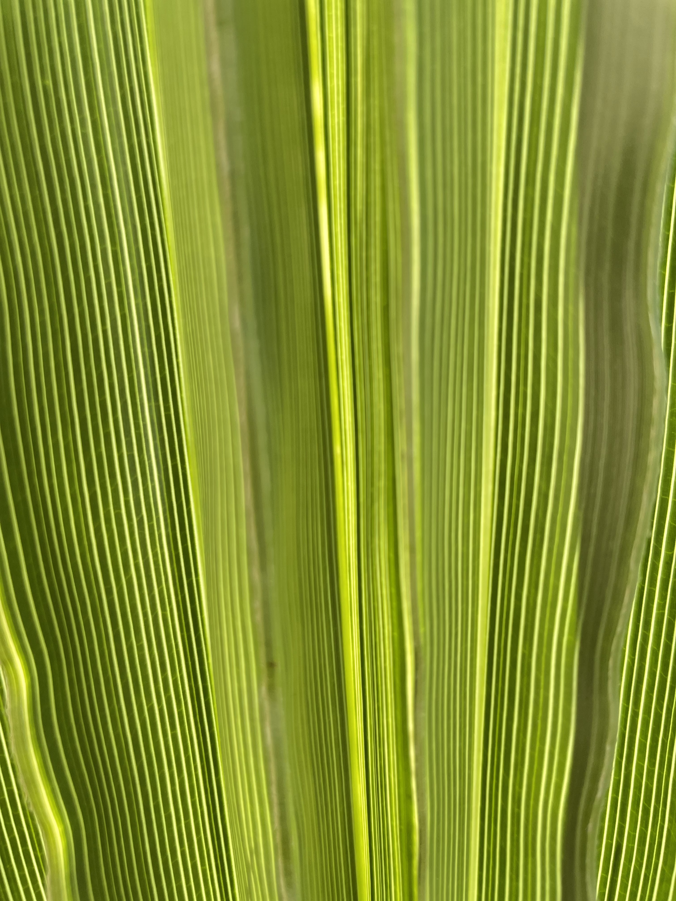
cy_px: 450
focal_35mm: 26
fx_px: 677
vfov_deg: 67.3
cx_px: 338
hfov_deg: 53.1
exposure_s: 1/698
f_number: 1.6
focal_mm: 4.2
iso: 50
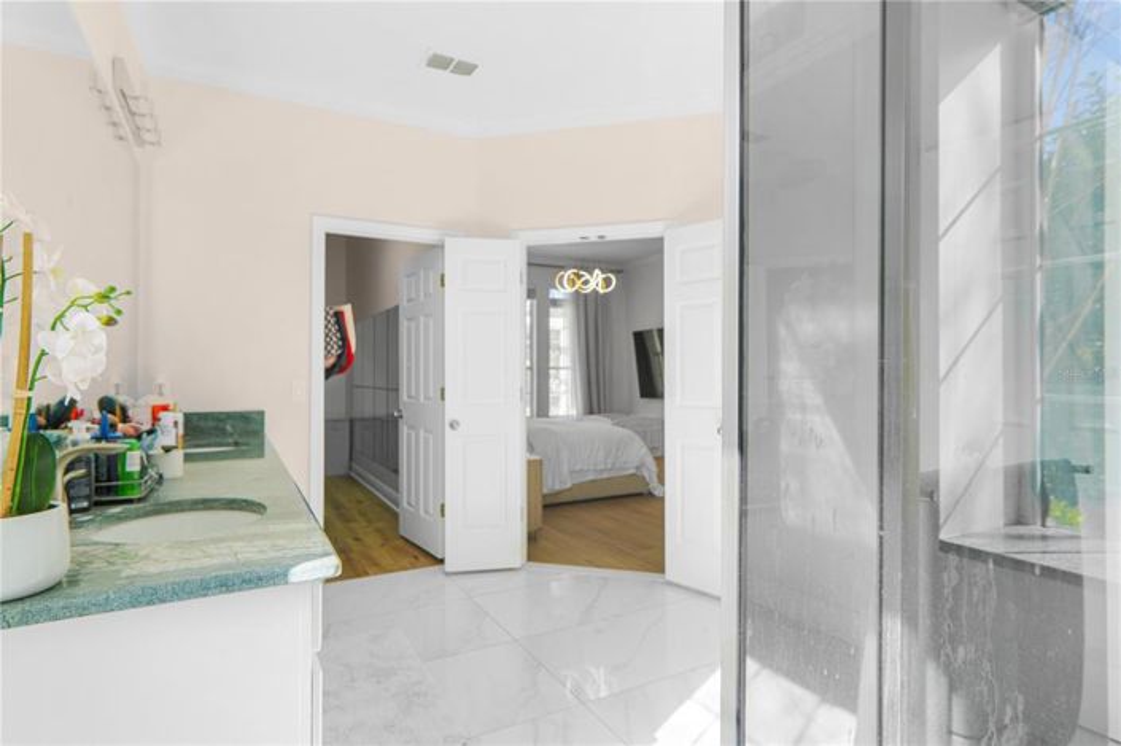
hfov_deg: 90.0
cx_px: 560
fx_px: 560
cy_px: 373
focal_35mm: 18
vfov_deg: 67.3
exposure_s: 1/40
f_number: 2.2
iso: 100
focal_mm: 12
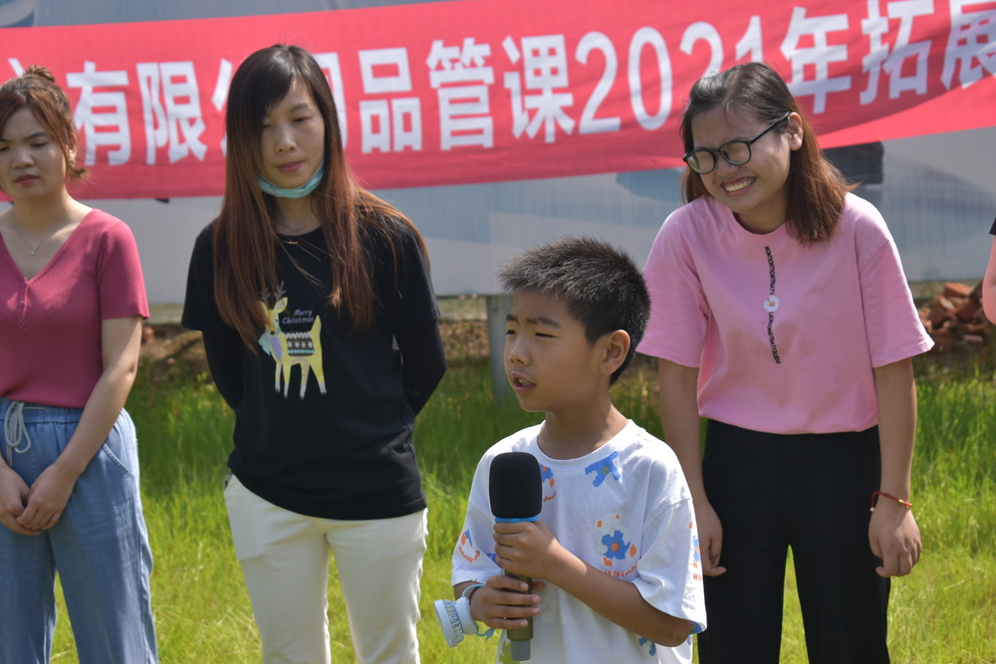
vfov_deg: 16.6
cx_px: 498
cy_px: 332
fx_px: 2283
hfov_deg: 24.6
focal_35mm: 82
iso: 110
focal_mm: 55
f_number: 5.6
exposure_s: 1/500
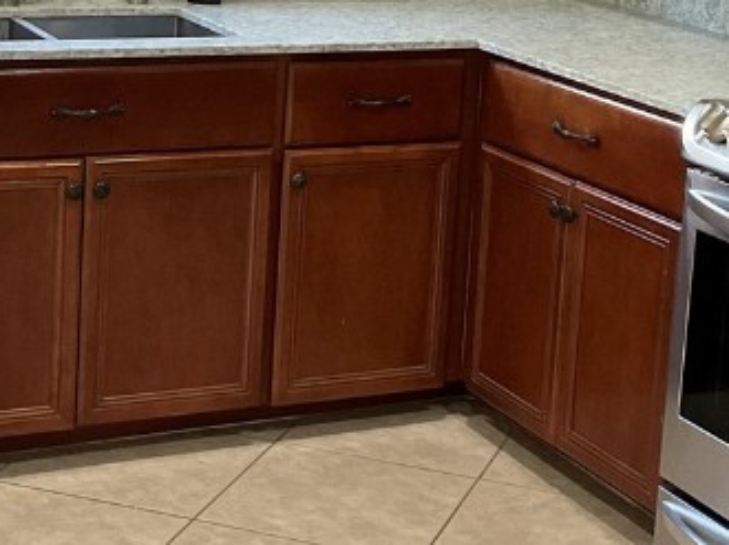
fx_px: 1894
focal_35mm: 90
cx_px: 323
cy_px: 88
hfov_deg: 21.8
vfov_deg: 16.2
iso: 125
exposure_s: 1/60
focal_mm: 3
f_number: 1.8
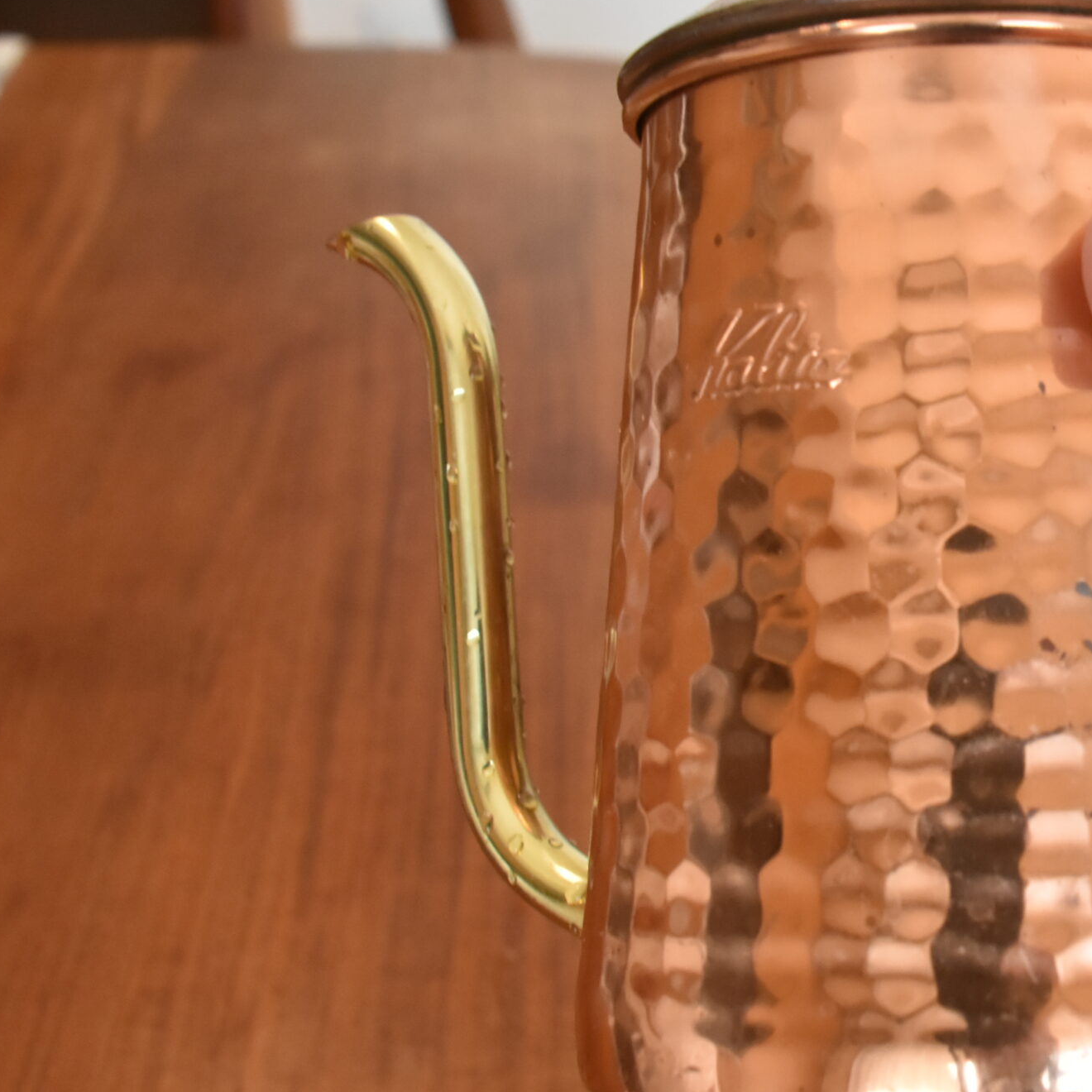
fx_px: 2207
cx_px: 970
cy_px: 535
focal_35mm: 62
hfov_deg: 26.9
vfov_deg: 27.8
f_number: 7.1
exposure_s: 1/200
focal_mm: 25
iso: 2500
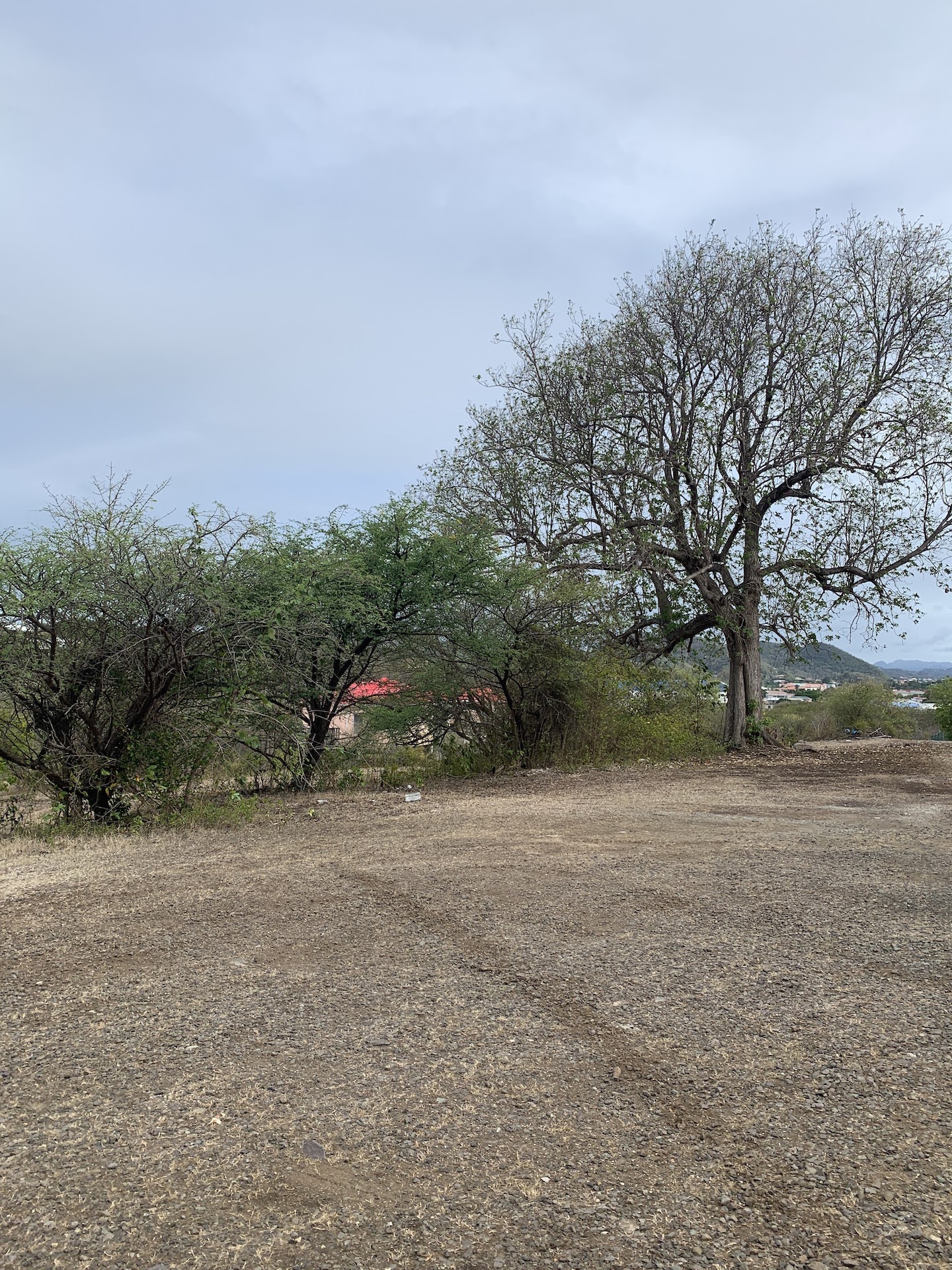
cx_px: 476
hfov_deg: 53.1
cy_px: 635
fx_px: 953
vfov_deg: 67.3
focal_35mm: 26
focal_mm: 4.25
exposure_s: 1/1689
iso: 25
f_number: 1.8
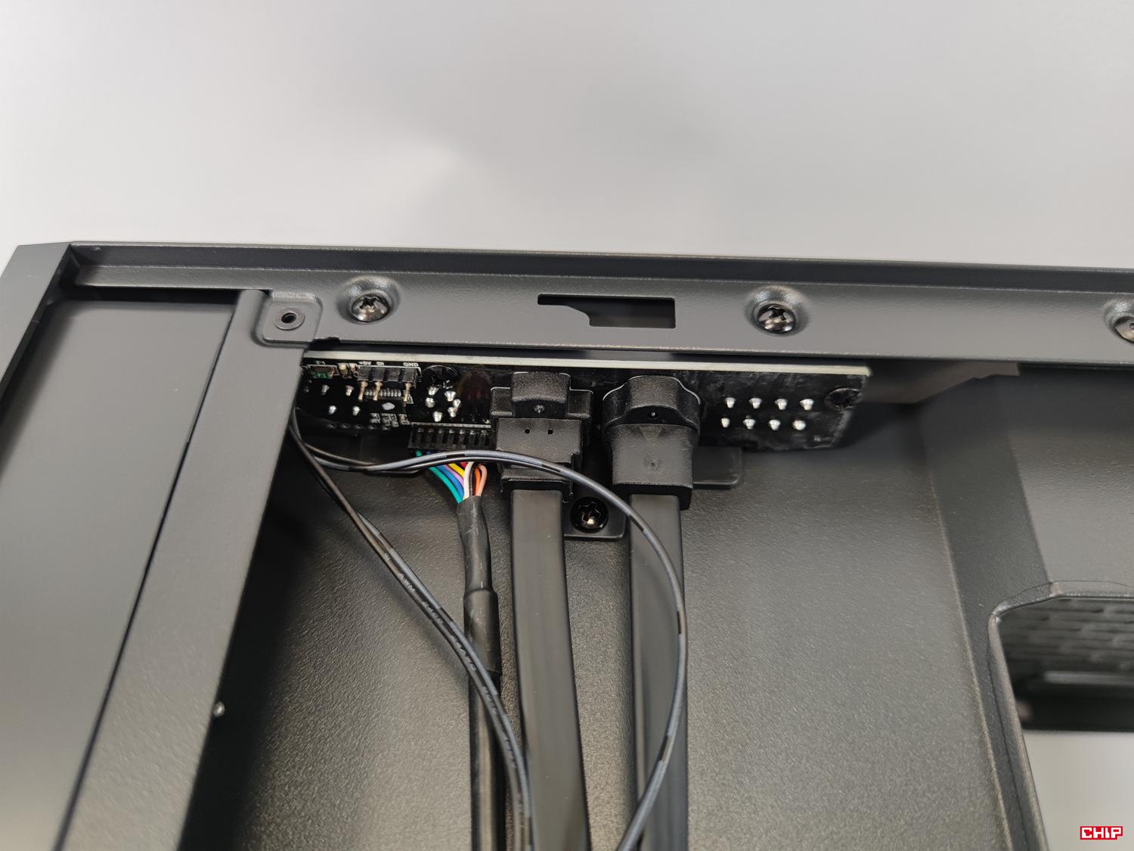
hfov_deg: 69.4
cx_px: 567
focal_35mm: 25
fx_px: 819
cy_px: 426
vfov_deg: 54.9
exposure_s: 1/100
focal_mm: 6.78
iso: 127
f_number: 1.85
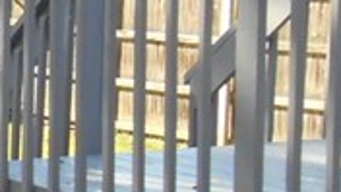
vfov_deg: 7.3
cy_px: 47
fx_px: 1492
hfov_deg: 10.6
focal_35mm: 165
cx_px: -554
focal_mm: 4.7
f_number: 3.4
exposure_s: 1/250
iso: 200
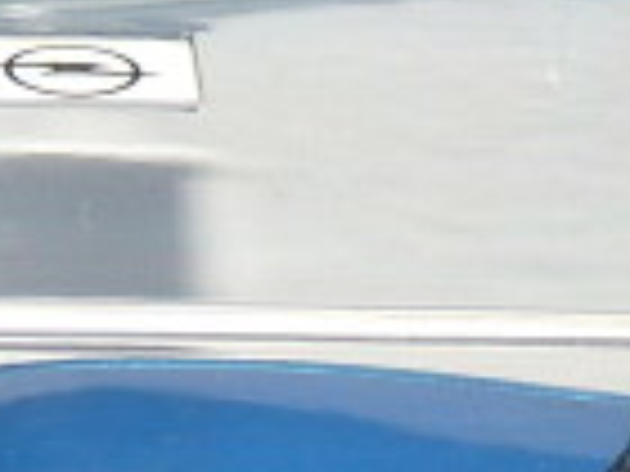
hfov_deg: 7.4
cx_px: 72
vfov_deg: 5.6
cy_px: 521
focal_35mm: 266
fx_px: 4841
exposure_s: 1/30
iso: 100
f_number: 3
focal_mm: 6
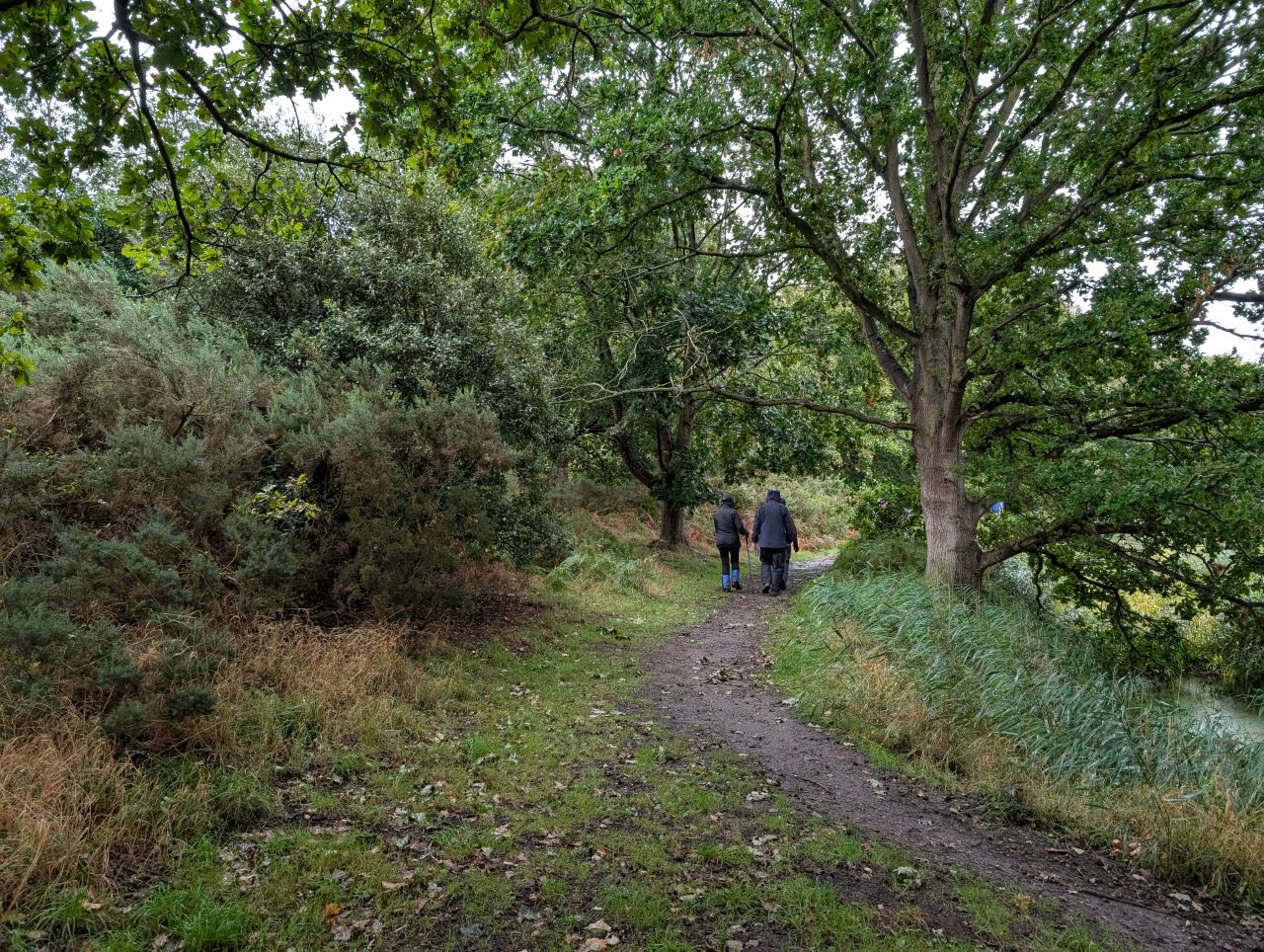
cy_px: 476
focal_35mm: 24
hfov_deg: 71.5
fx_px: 878
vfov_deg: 56.9
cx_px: 632
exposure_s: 1/135
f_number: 1.68
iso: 220
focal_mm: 6.9
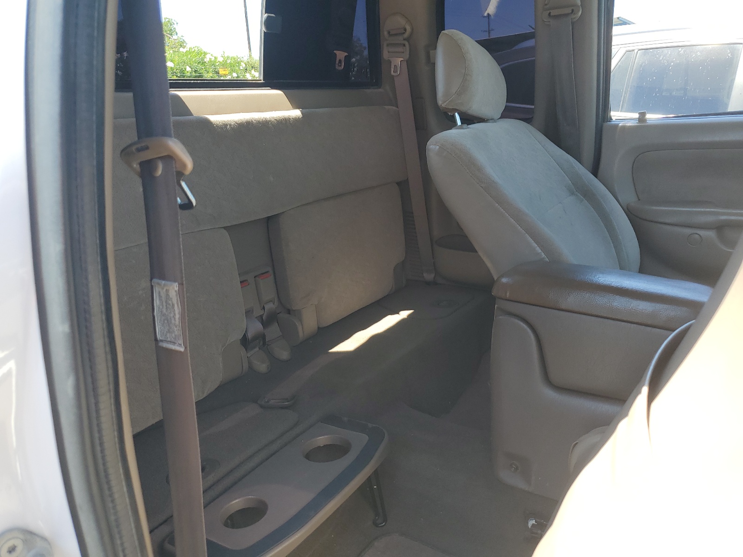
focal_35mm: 26
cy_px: 278
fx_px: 558
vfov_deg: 53.1
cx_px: 372
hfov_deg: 67.3
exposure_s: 1/417
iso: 50
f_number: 1.5
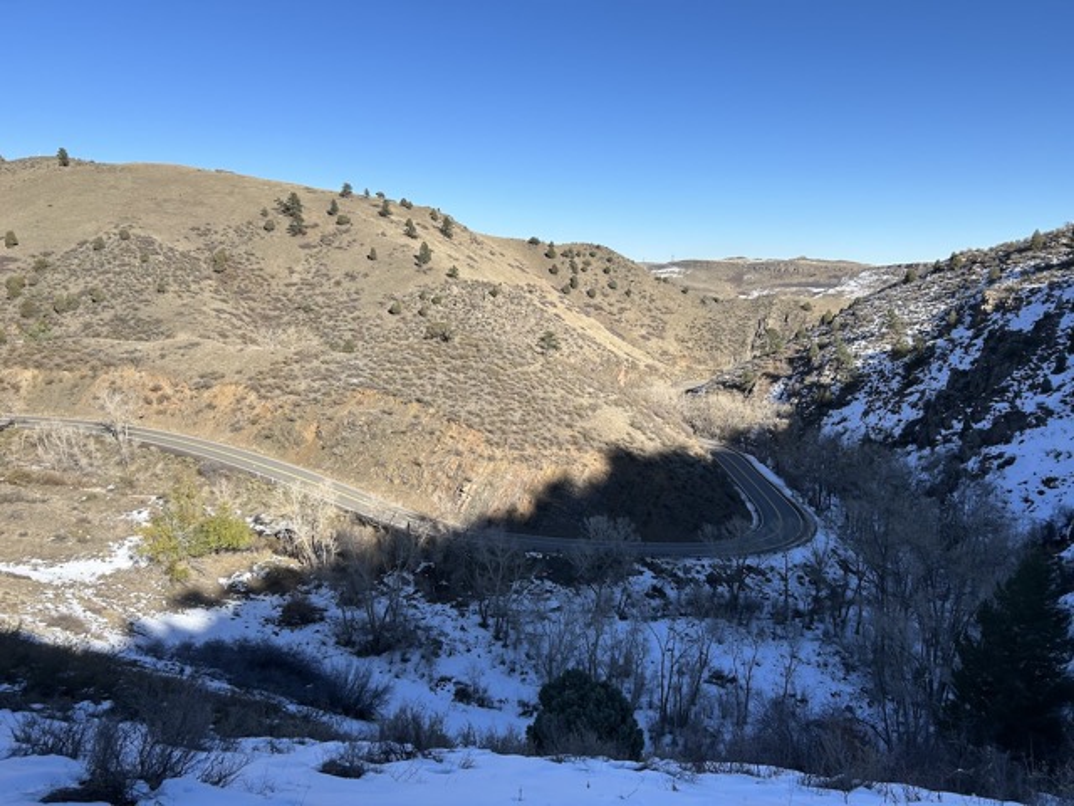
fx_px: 807
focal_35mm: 26
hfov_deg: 67.3
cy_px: 403
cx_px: 537
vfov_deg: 53.1
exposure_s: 1/3968
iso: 50
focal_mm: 5.7
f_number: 1.5
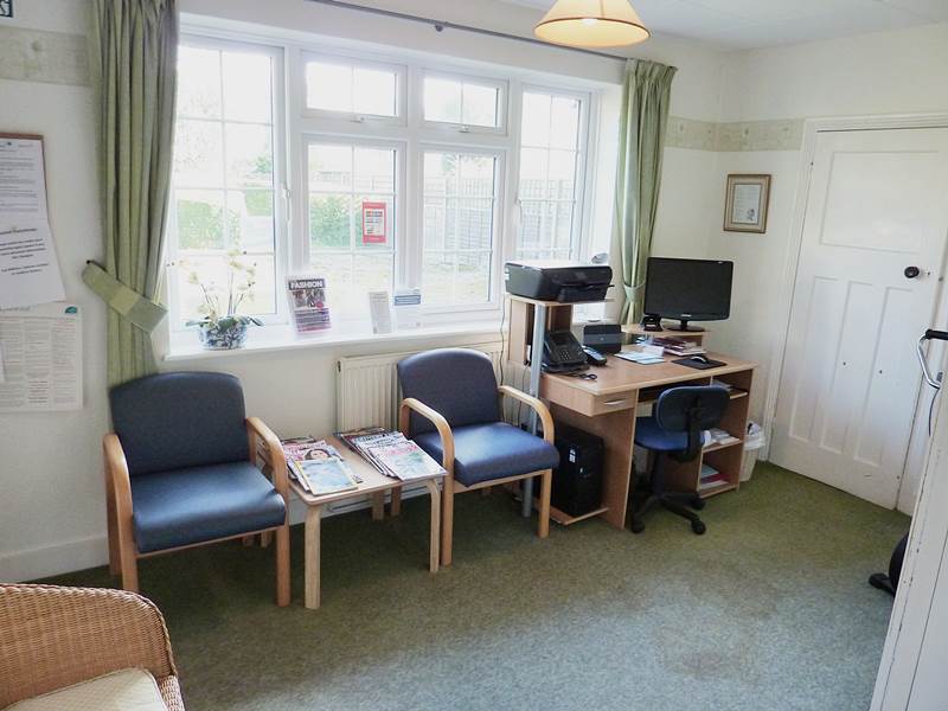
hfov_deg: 69.4
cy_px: 356
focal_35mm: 25
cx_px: 474
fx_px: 685
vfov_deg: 54.9
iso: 250
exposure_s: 1/30
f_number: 3.3
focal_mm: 4.1
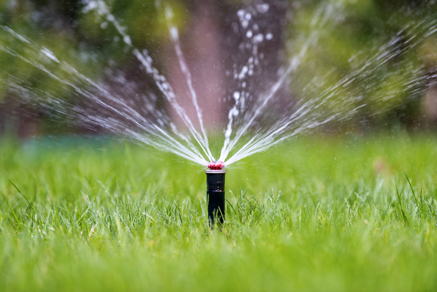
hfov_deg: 10.3
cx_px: 218
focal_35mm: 200
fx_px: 2428
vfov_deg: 6.9
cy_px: 146
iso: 200
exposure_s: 1/500
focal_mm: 200
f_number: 3.2
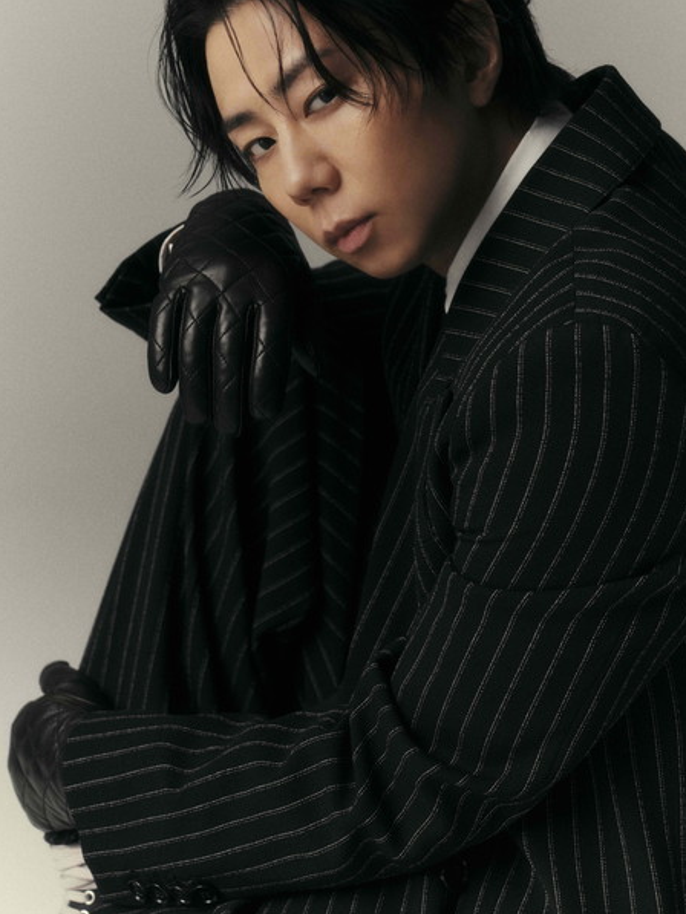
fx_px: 1770
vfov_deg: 28.9
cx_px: 404
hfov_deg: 21.9
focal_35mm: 67
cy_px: 366
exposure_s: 1/125
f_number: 5.6
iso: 100
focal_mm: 63
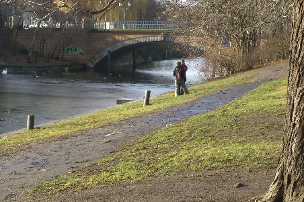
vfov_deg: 8.5
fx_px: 1359
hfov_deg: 12.8
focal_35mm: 161
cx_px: 163
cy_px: 66
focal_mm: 23.7
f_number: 5.1
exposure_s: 1/100
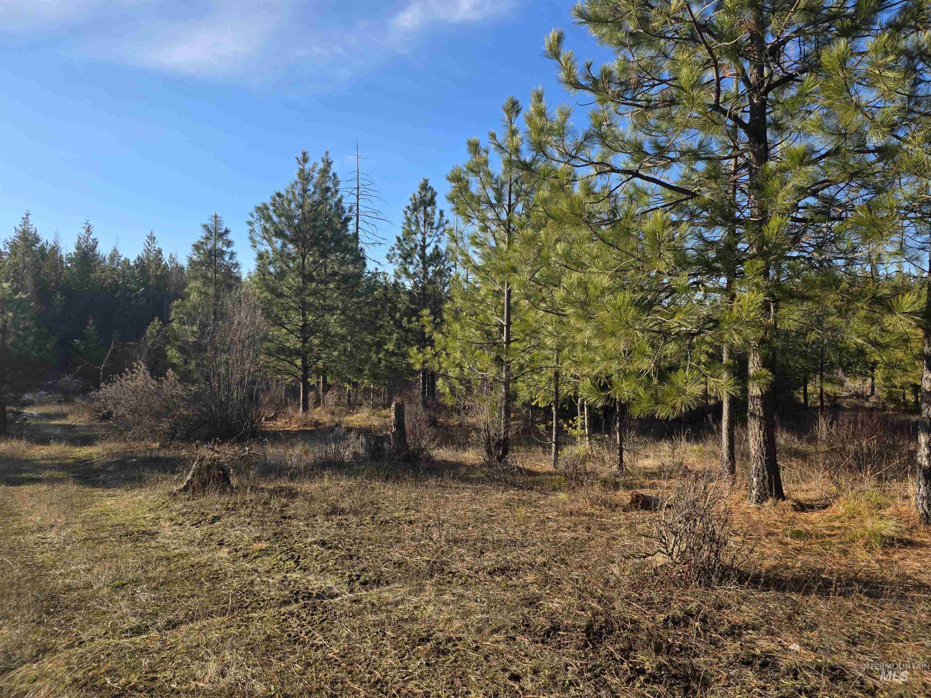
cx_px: 466
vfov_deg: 58.9
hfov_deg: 73.9
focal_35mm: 23
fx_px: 619
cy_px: 349
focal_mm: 6.3
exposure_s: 1/2664
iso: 80
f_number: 1.7
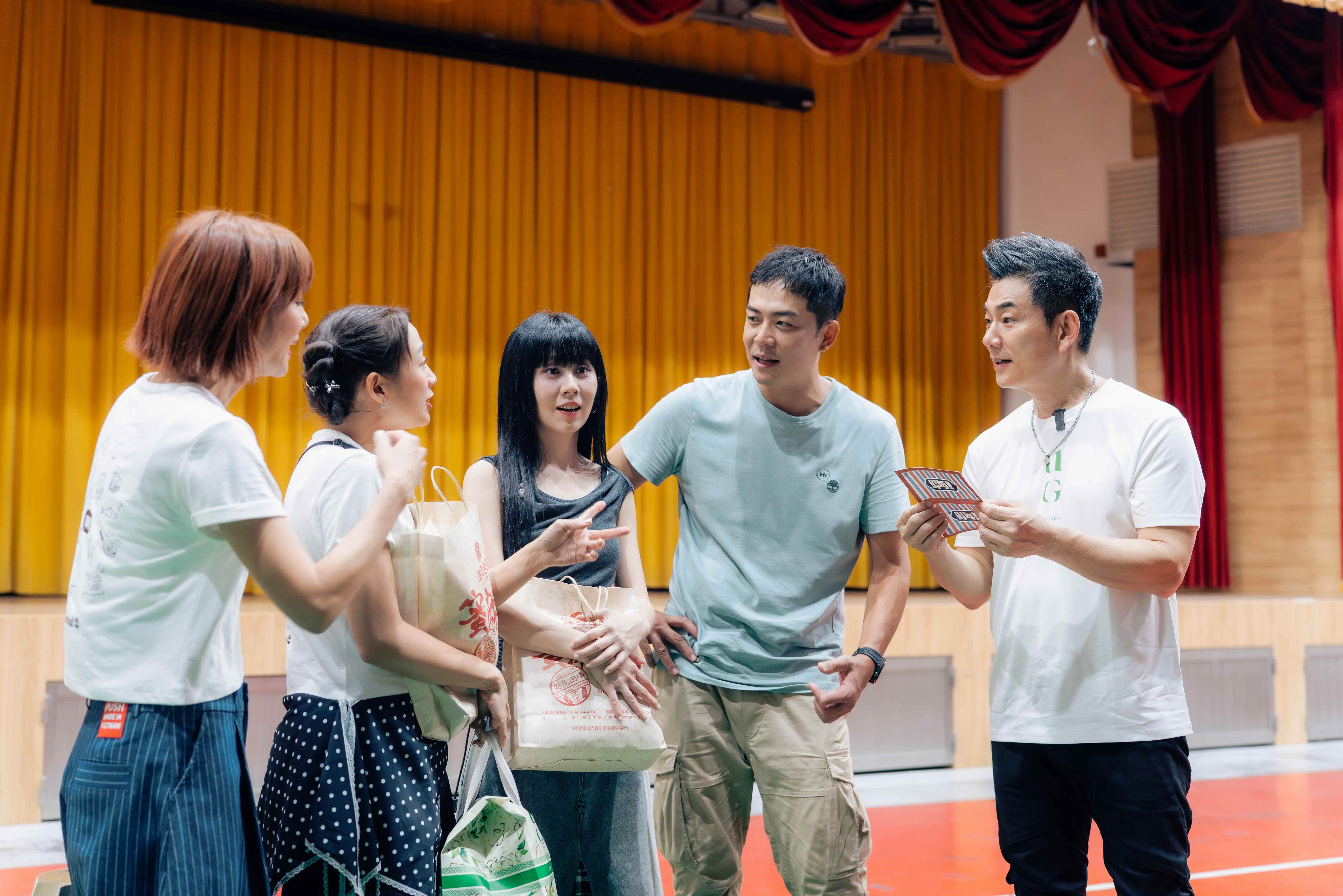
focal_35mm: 42
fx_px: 1567
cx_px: 672
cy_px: 448
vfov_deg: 31.9
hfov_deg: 46.4
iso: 2000
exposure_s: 1/200
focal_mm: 42
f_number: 2.8
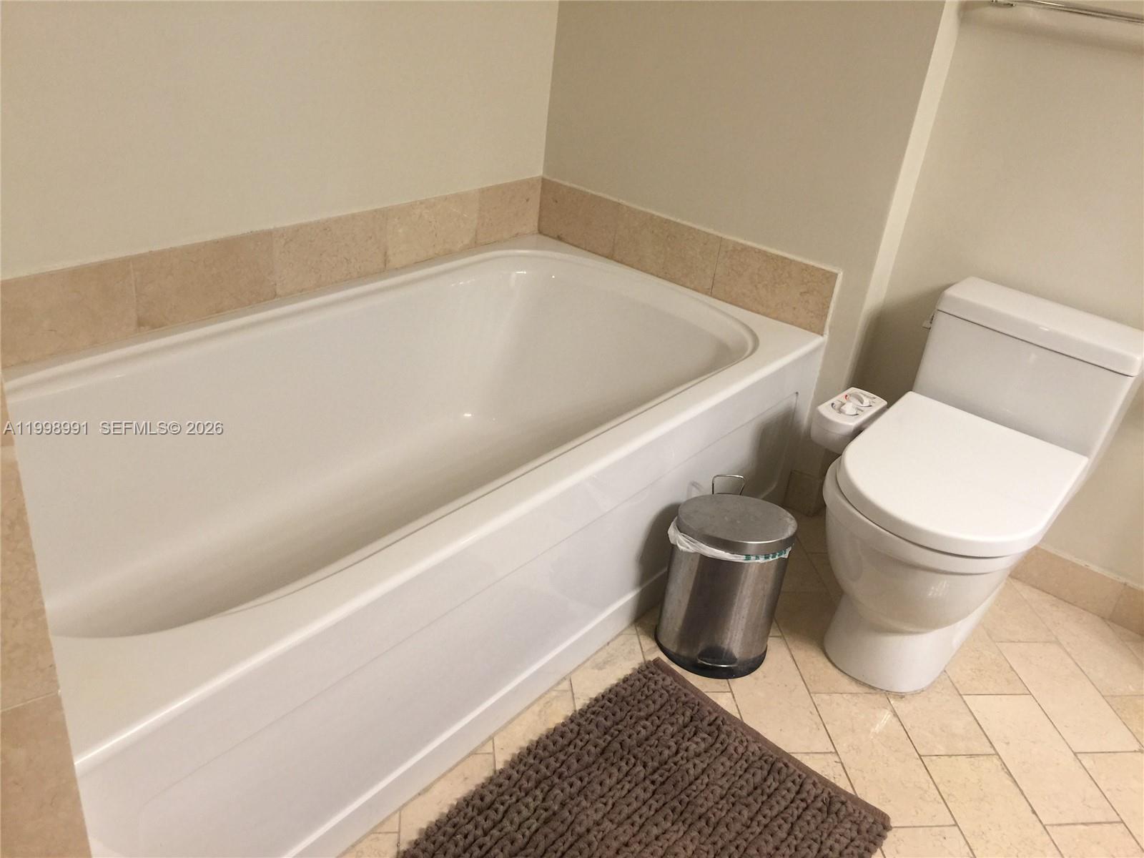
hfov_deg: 61.7
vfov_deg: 48.2
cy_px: 429
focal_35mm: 29
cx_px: 572
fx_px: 958
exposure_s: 1/15
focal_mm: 4.15
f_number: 2.2
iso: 64
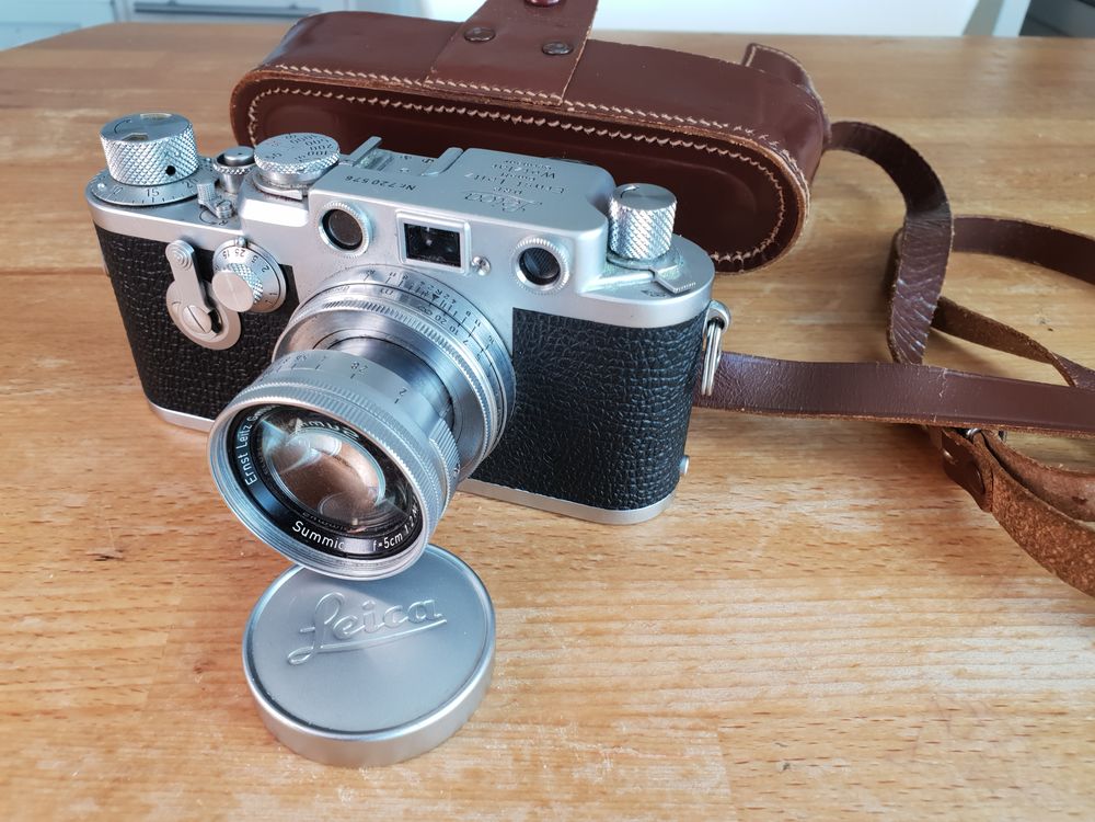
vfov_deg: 53.1
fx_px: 822
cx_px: 548
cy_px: 411
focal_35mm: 26
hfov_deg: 67.3
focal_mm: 4.3
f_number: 2.4
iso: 80
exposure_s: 1/60
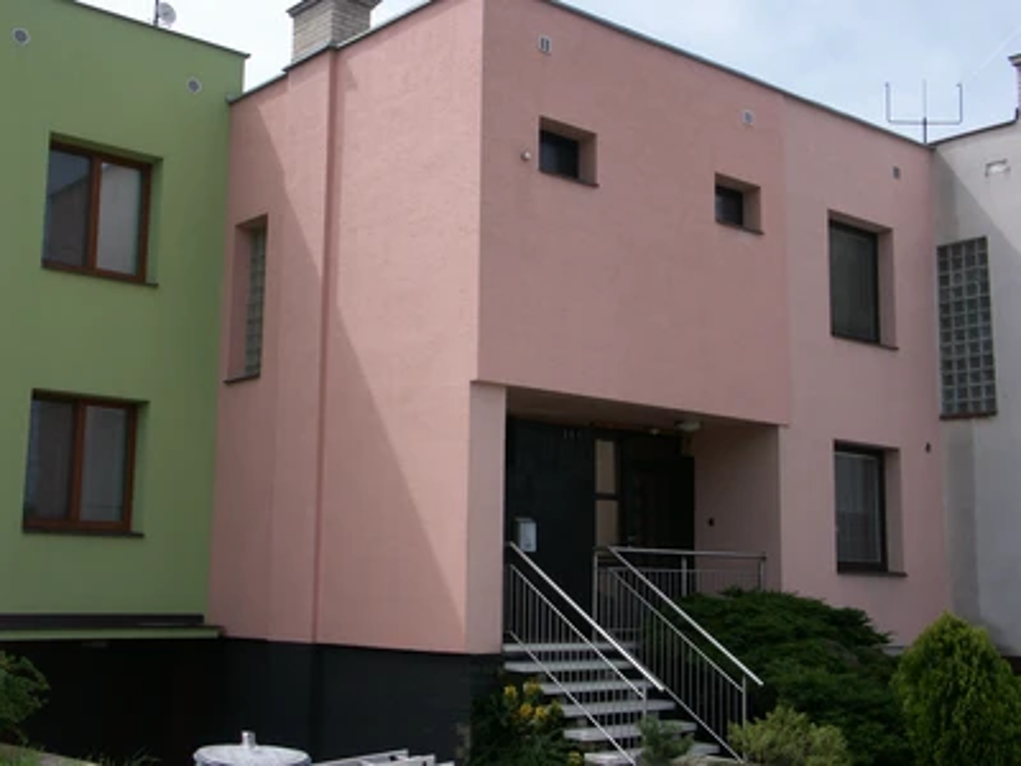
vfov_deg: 32.2
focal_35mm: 45
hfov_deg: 42.1
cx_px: 510
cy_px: 383
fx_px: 1327
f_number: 8
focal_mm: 11.47
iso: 100
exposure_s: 1/400
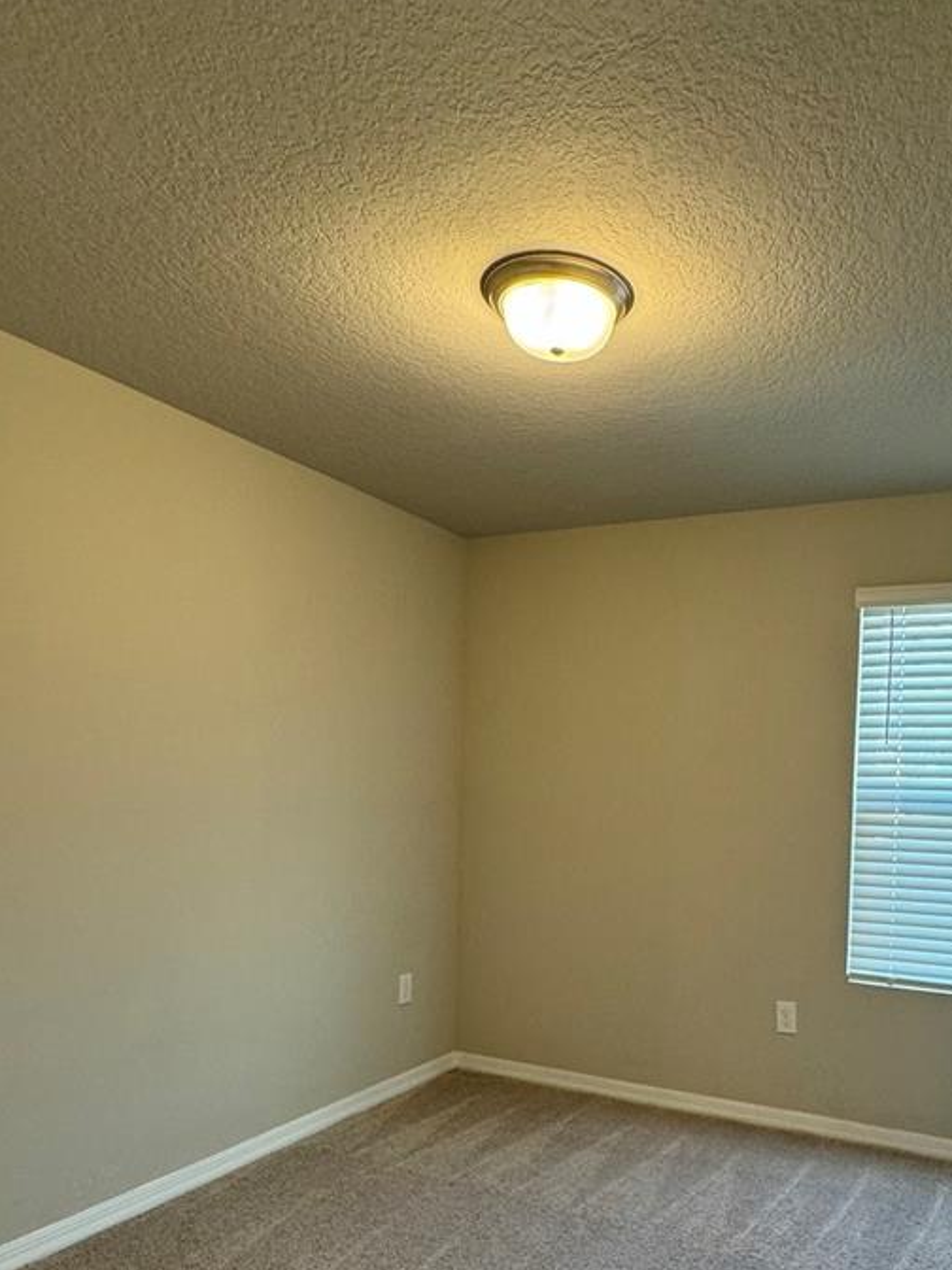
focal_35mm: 25
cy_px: 816
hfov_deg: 53.8
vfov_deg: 68.0
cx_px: 637
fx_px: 917
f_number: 2.2
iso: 160
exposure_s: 1/60
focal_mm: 2.22
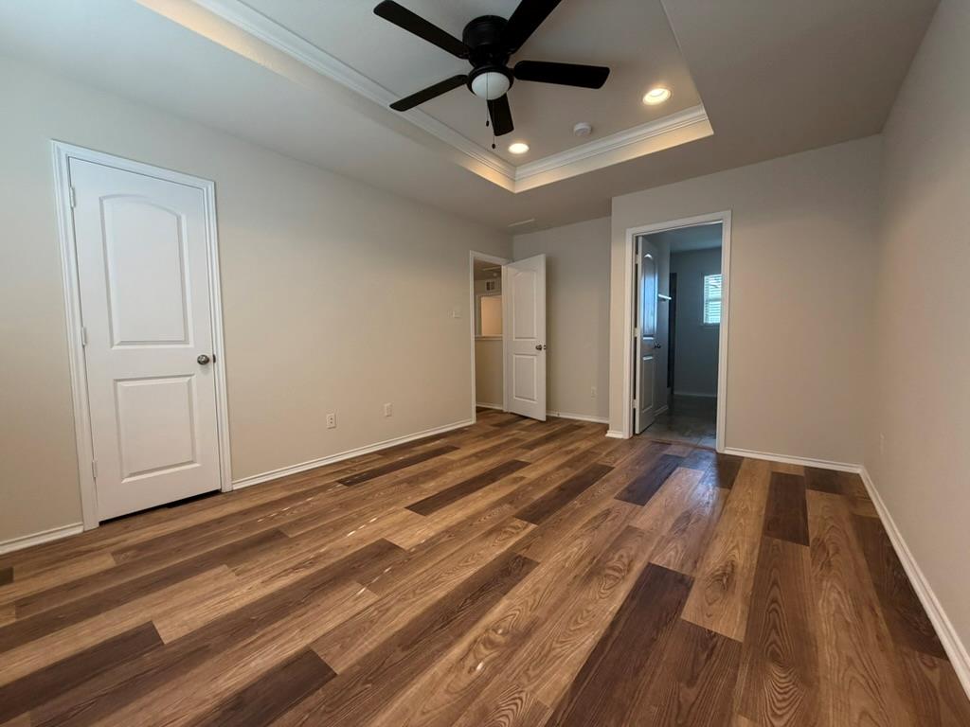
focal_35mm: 14
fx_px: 392
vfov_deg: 85.7
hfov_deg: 102.1
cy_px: 364
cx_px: 485
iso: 320
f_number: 2.2
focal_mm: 2.22
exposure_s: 1/120
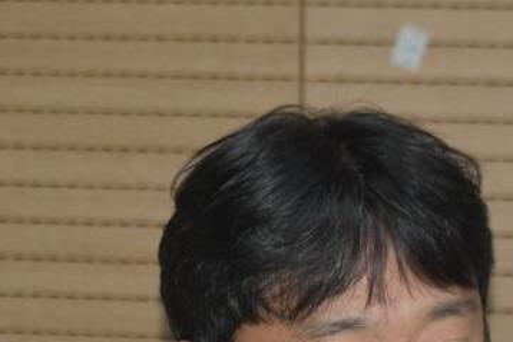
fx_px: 4177
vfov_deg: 4.7
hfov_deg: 7.0
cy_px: 408
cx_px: 291
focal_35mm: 293
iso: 800
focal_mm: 70
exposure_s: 1/60
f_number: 4.5
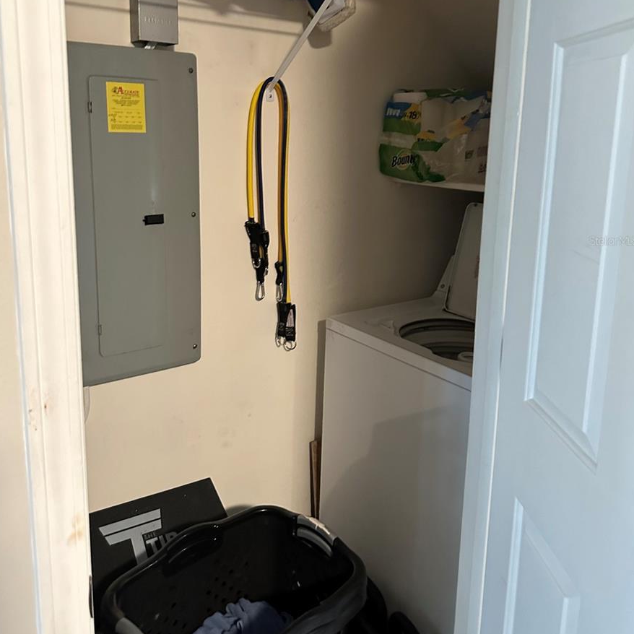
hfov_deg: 55.6
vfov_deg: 55.0
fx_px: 601
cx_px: 316
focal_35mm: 29
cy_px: 240
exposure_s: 1/40
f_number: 1.78
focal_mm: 6.86
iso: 800
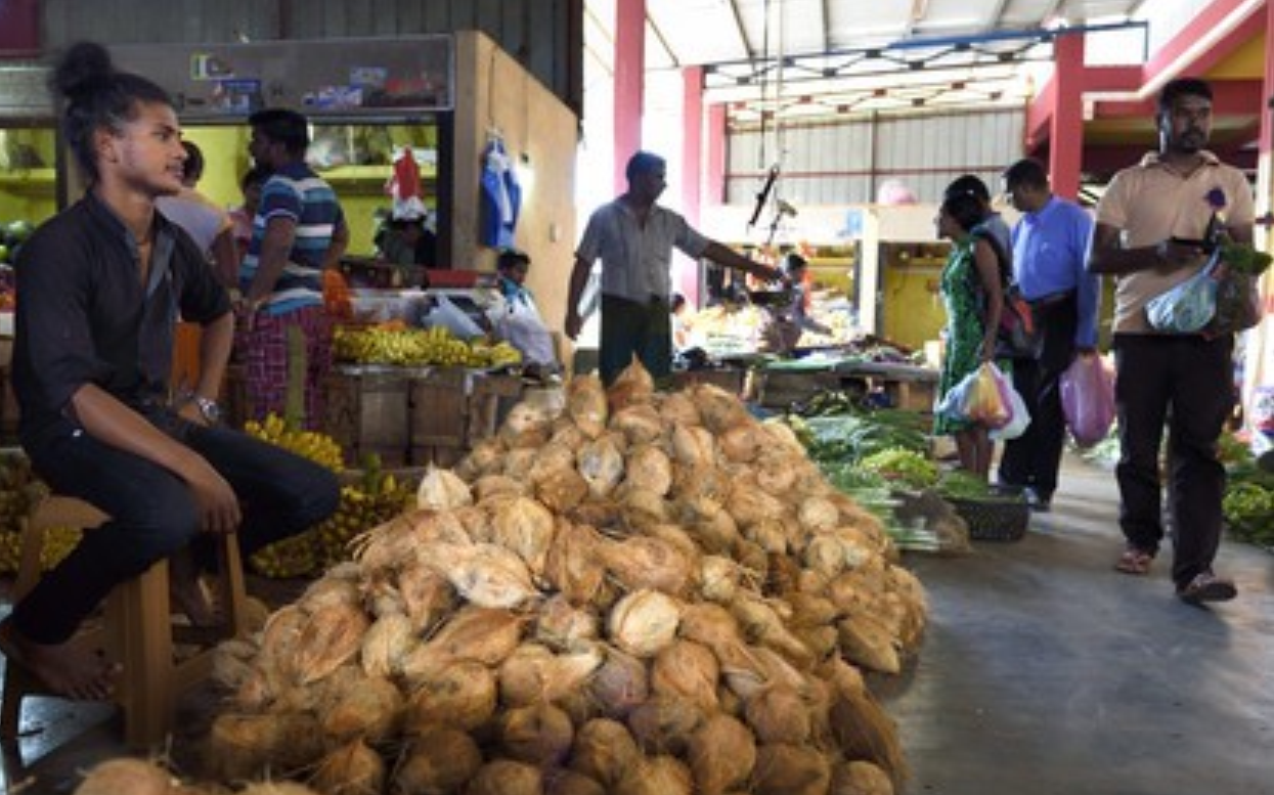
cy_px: 424
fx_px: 1111
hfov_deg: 59.7
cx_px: 632
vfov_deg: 39.4
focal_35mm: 32
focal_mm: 31
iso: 1250
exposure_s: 1/60
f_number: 4.5
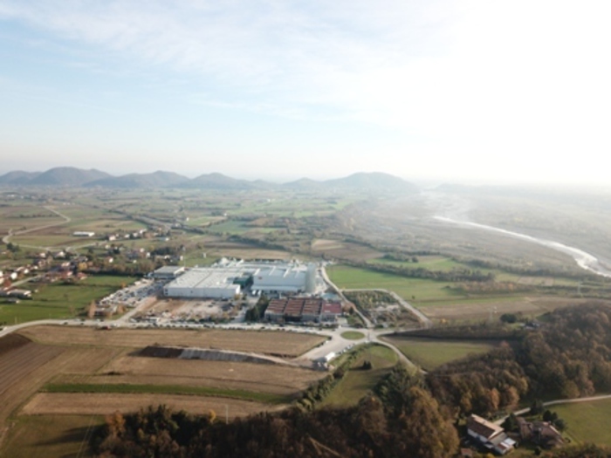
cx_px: 306
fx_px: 459
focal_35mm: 26
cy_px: 229
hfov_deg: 67.3
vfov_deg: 53.1
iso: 100
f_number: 2.2
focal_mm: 4.73
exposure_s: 1/527
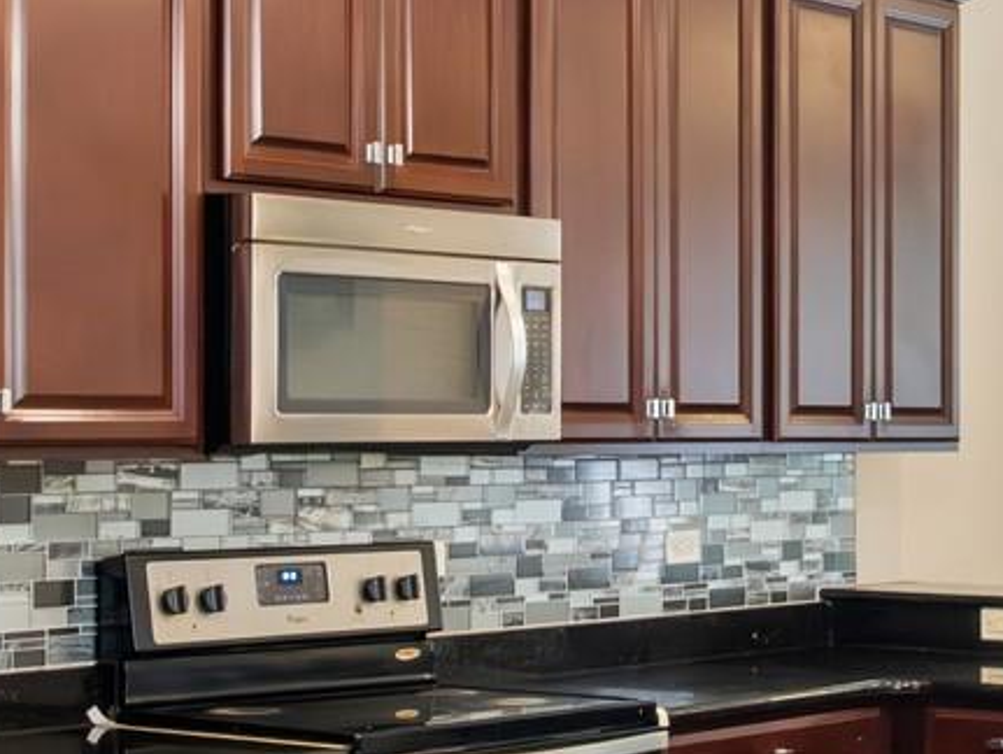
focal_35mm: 89
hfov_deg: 21.6
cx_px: 861
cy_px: 461
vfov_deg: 16.6
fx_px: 2581
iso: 3200
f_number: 8
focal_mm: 12
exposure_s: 1/20
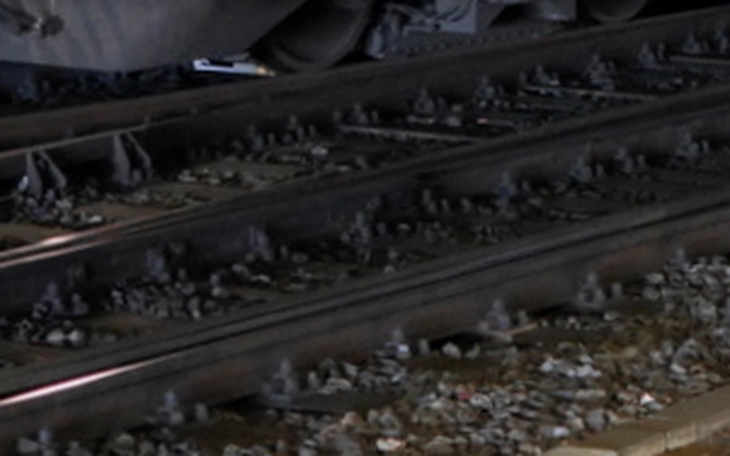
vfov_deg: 7.8
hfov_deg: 12.9
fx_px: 3222
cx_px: 601
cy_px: -364
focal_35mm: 162
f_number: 4.4
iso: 3200
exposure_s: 1/13
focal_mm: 23
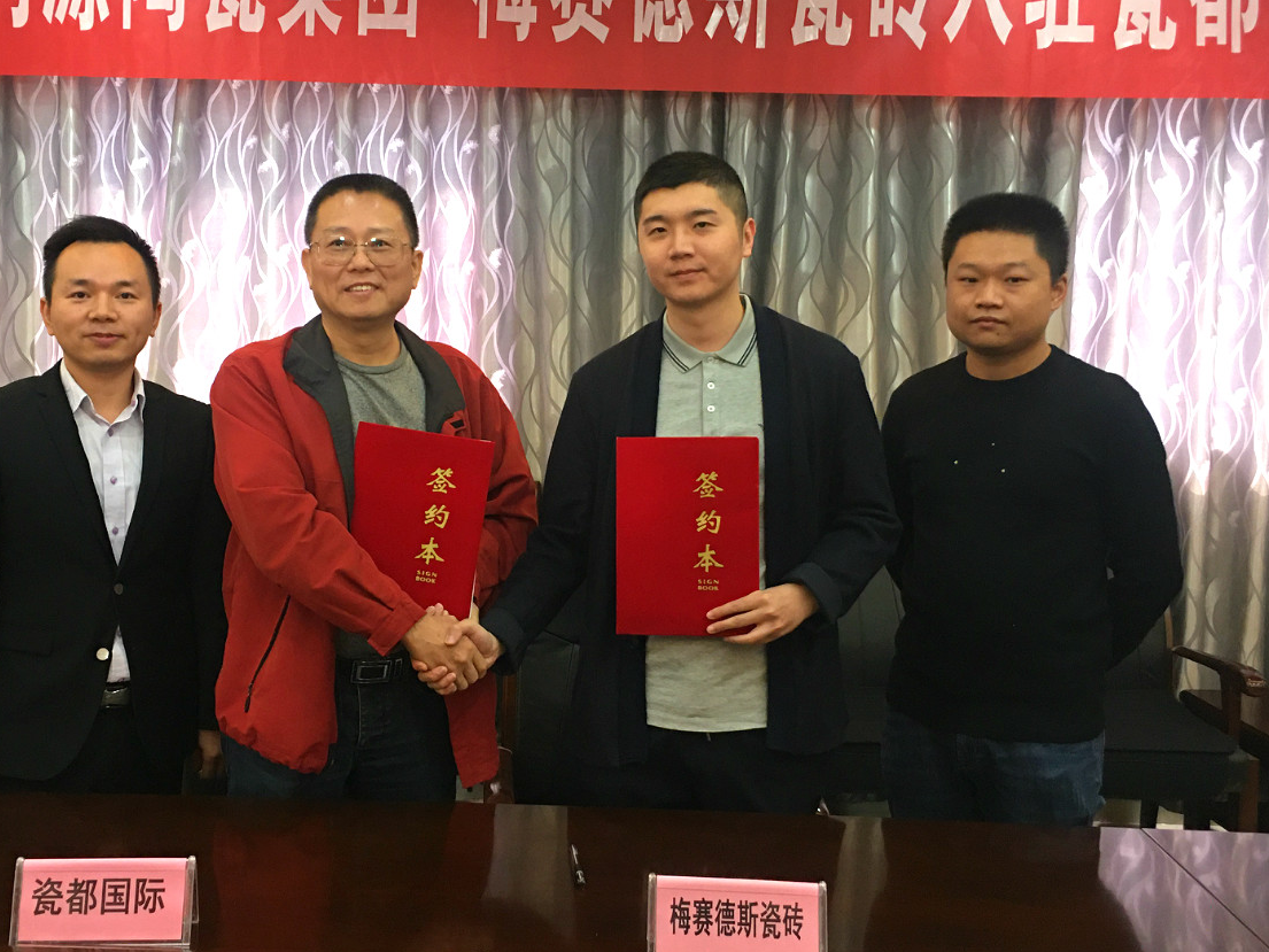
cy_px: 431
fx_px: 1540
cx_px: 544
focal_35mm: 42
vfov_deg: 34.3
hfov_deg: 44.7
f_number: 2.2
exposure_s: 1/17
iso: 100
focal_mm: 4.15
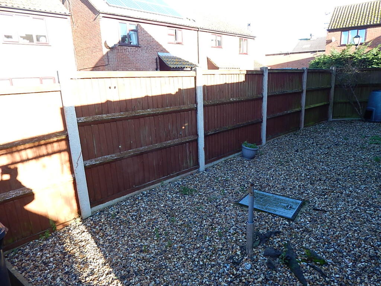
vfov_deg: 61.1
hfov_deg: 76.4
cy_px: 143
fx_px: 242
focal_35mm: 22
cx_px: 190
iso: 125
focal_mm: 4
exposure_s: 1/125
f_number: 3
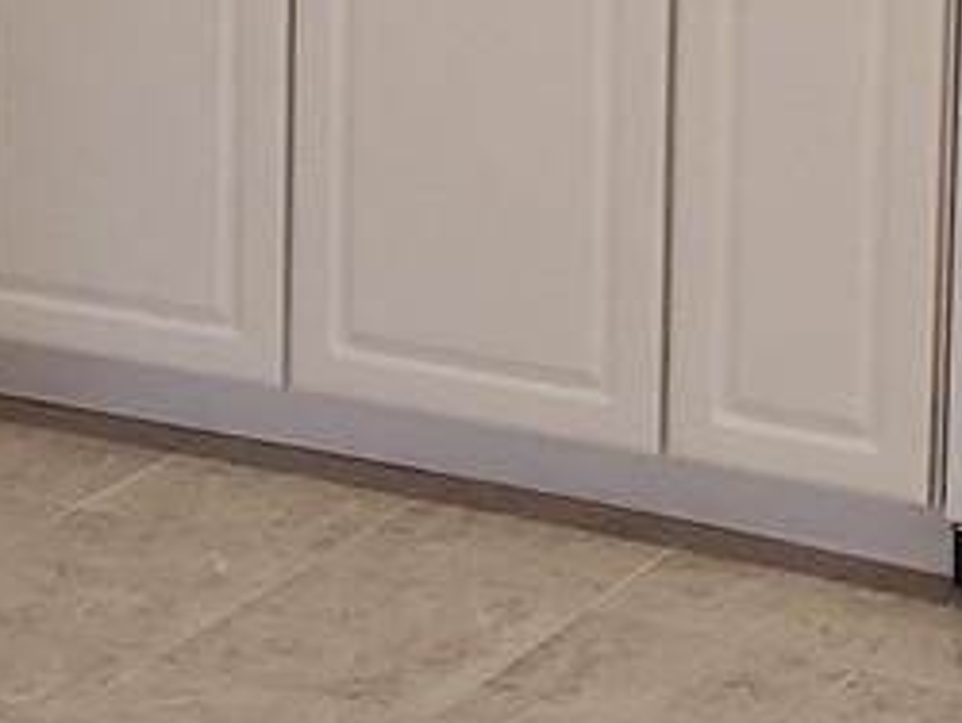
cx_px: 847
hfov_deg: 13.3
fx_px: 4089
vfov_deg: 9.8
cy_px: -315
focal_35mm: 147
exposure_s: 1/60
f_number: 1.8
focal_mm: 6.4
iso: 80
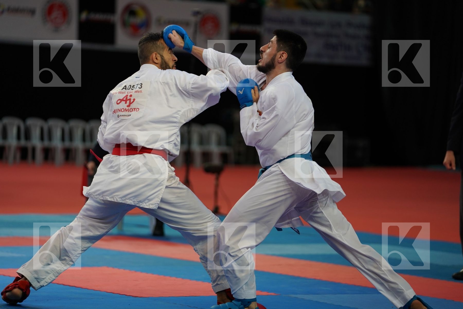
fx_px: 2032
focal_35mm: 158
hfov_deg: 13.0
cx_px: 232
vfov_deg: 8.7
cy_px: 154
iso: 800
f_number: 2.8
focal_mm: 158
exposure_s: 1/1000
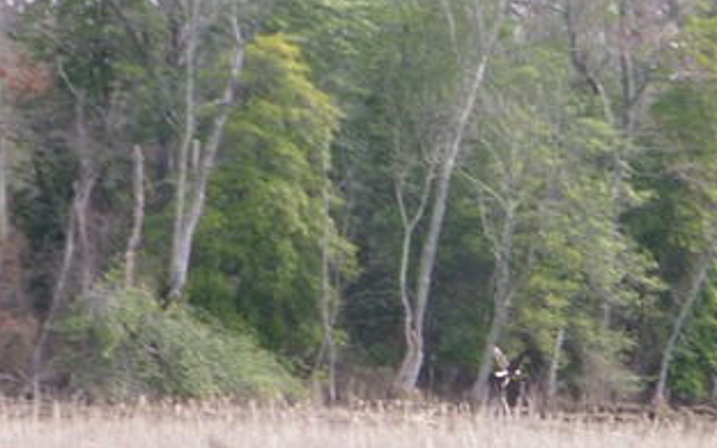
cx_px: 480
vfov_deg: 3.8
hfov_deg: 6.0
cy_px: 298
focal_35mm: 350
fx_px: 6839
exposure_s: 1/125
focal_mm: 36.8
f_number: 5.3
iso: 80
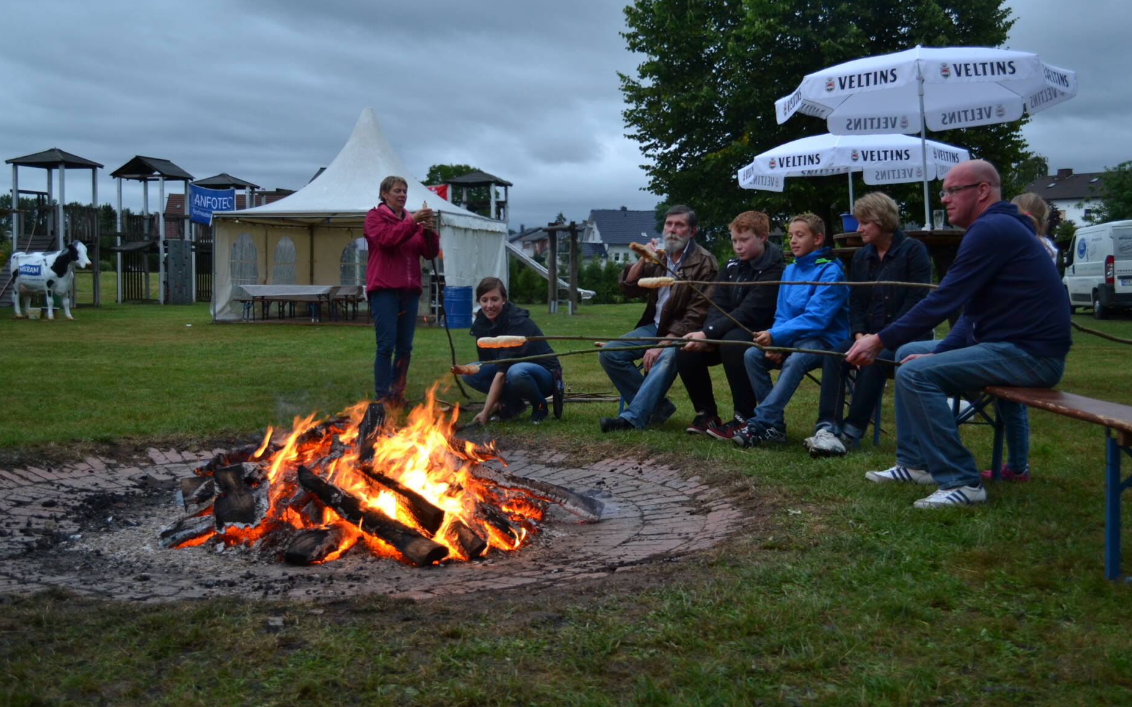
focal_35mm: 38
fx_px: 1172
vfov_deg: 33.6
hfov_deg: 51.5
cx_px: 583
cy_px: 337
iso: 400
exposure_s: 1/60
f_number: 4
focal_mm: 24
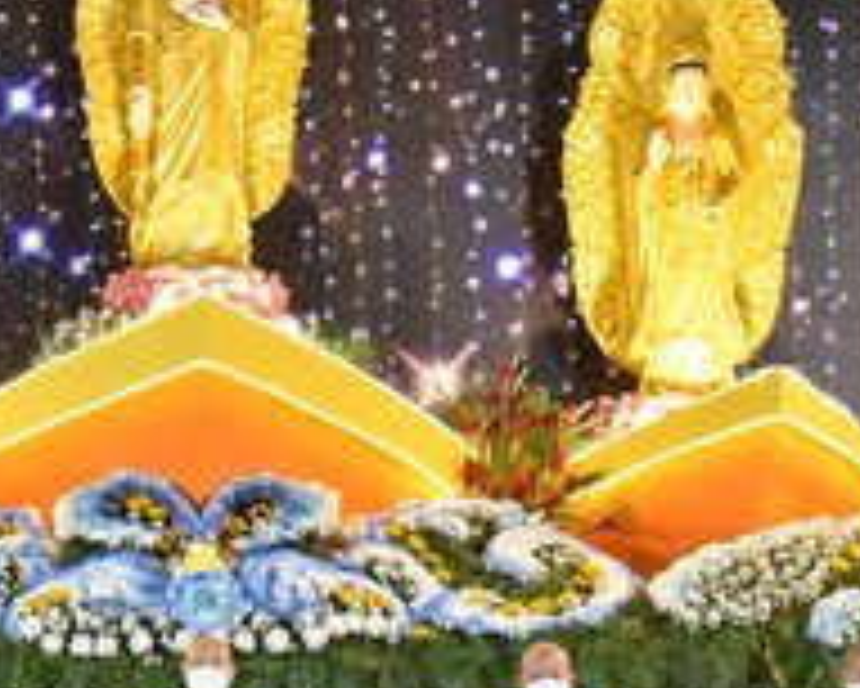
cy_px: 504
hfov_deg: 18.6
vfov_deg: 15.1
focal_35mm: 102
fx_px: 2597
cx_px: 149
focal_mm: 32
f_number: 4
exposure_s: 1/100
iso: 4000
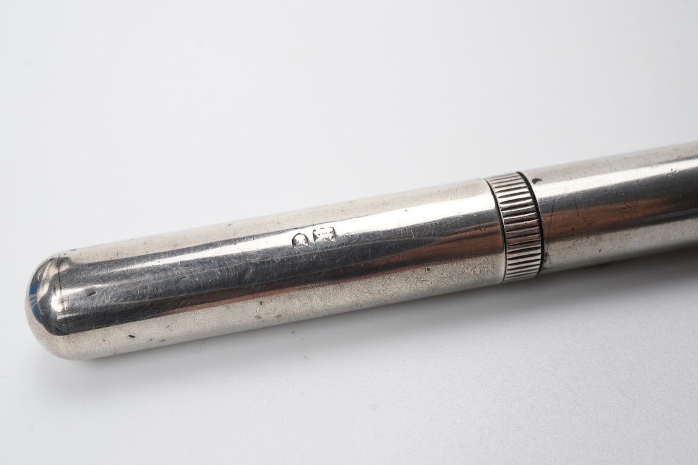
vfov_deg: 29.9
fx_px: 872
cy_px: 232
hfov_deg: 43.6
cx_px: 349
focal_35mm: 45
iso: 400
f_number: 18
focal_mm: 30
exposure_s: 1/100
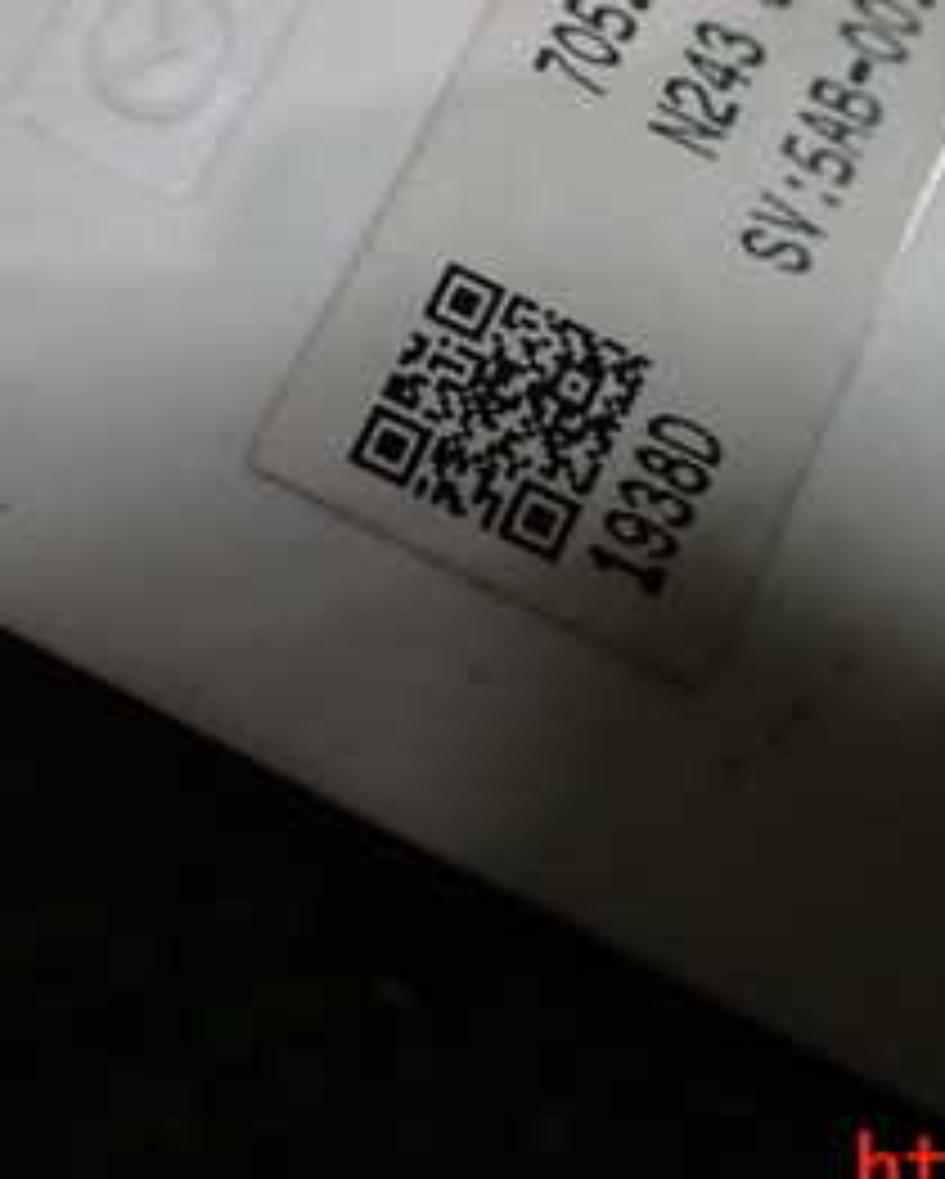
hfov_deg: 22.8
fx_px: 2340
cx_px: 522
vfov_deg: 27.7
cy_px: 220
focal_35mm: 67
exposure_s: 1/125
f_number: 2.3
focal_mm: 5.4
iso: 250
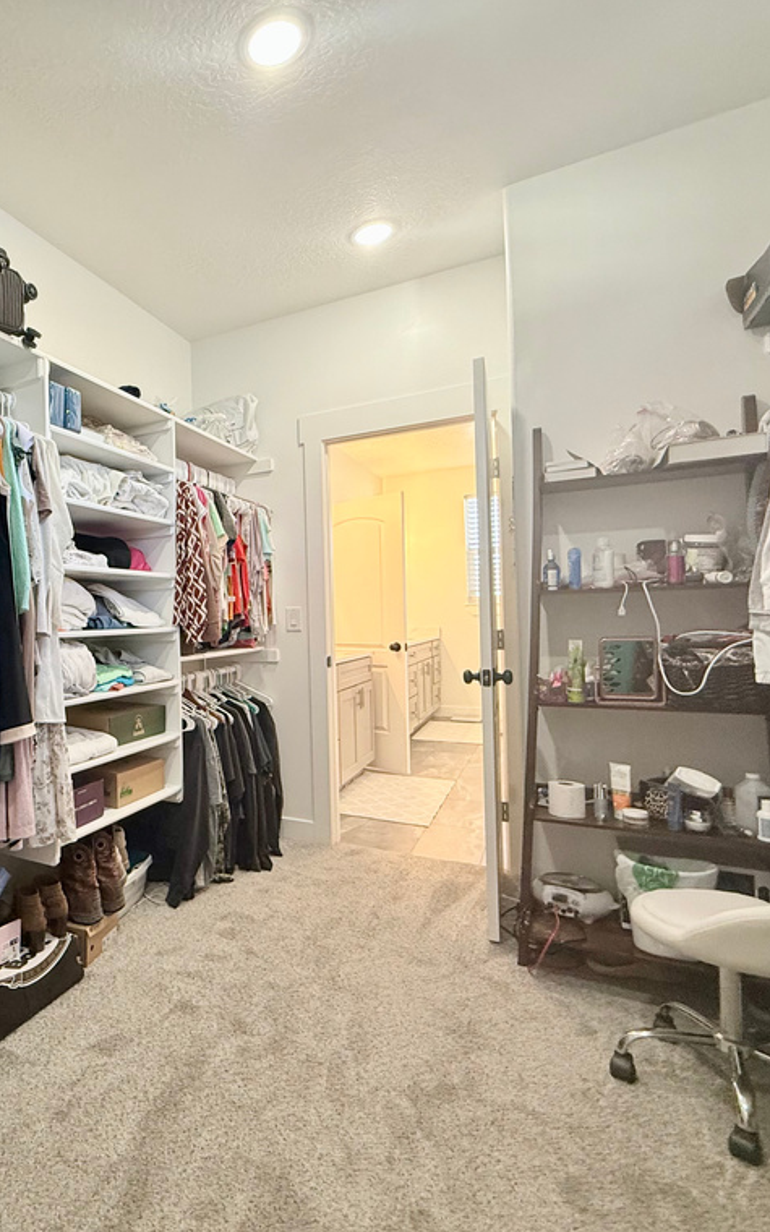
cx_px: 113
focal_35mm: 20
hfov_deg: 53.9
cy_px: 616
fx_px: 672
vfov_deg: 85.1
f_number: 2.2
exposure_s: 1/120
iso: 200
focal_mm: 2.22
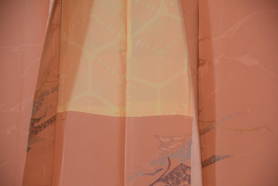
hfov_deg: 13.0
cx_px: 139
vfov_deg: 8.7
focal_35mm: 158
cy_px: 93
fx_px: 1216
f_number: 5.6
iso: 400
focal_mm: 105
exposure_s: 1/60
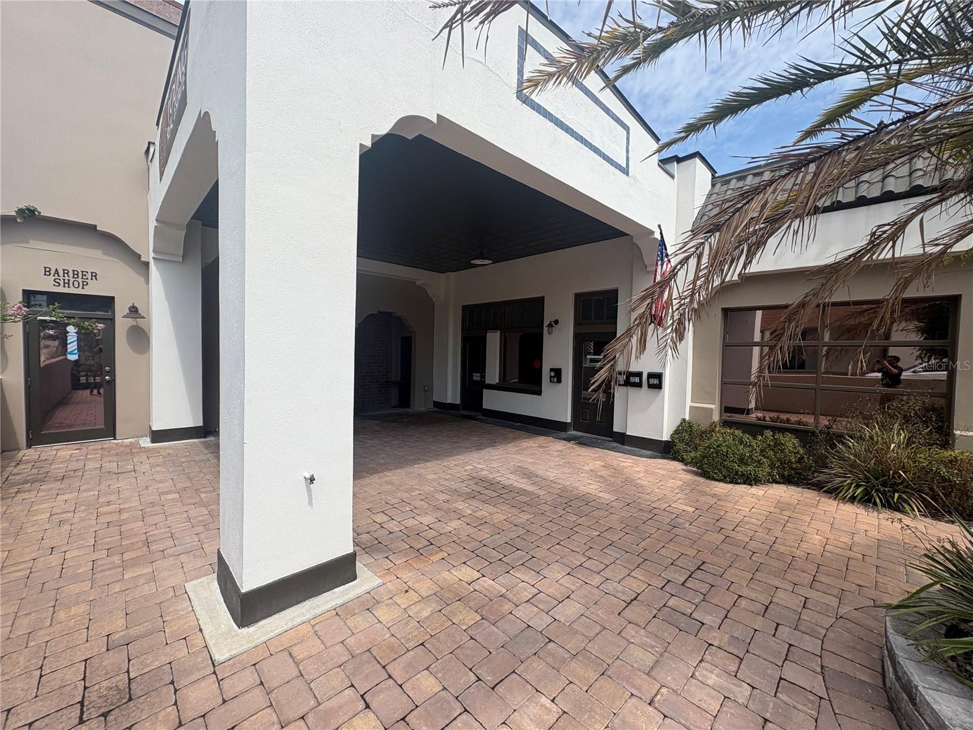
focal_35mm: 14
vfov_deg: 85.7
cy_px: 365
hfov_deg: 102.1
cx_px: 486
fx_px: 394
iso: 50
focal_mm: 2.22
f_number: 2.2
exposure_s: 1/1536
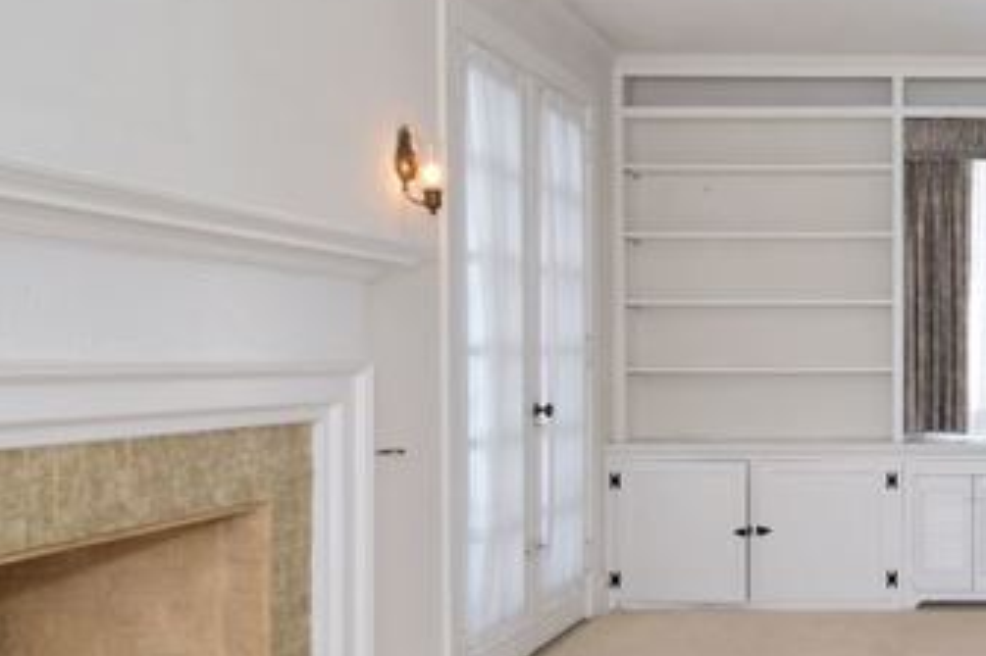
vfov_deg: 34.2
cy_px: 338
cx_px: 1042
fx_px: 1068
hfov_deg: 41.3
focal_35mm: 39
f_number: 3.5
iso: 100
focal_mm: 10
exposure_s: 1/40
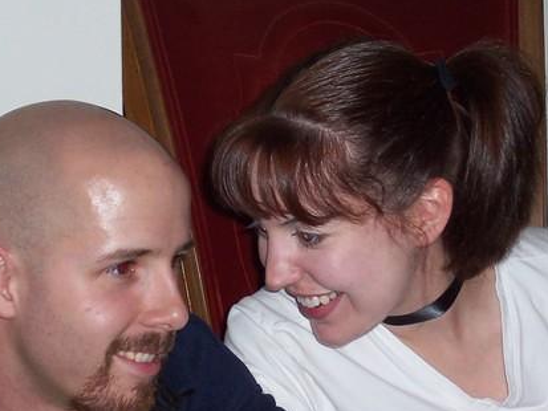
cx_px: 297
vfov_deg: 13.5
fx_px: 1742
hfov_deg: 17.9
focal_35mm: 110
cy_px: 206
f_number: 4
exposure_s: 1/90
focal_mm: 10.8
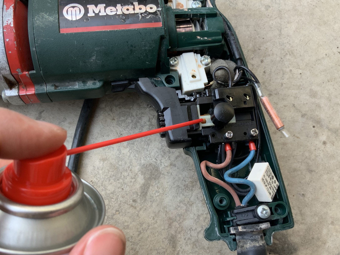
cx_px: 168
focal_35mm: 34
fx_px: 334
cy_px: 146
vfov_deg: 41.7
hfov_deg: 54.0
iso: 50
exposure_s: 1/100
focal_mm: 3
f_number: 1.8
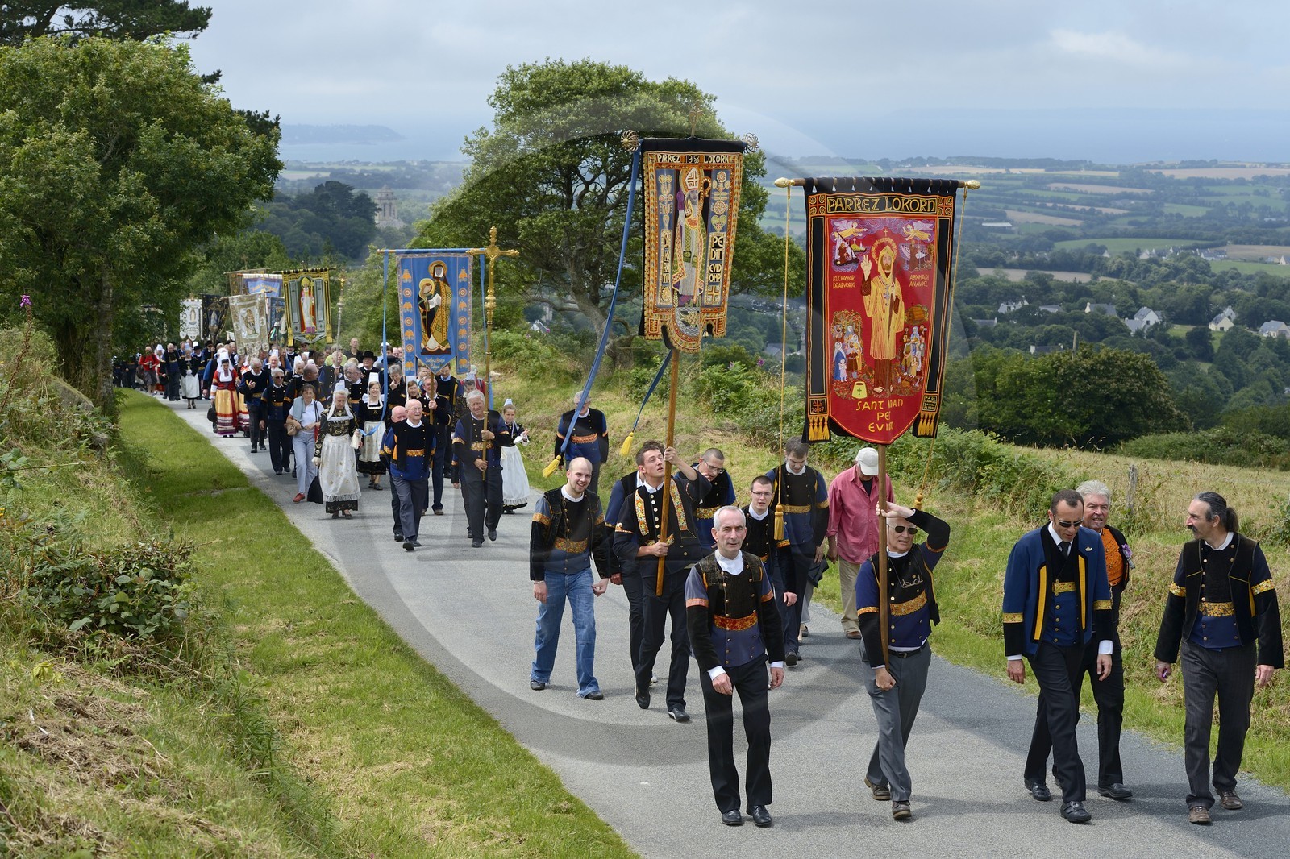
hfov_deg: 28.8
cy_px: 430
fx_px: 2508
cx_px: 645
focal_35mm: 70
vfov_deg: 19.4
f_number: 10
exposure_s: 1/250
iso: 200
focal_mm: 70
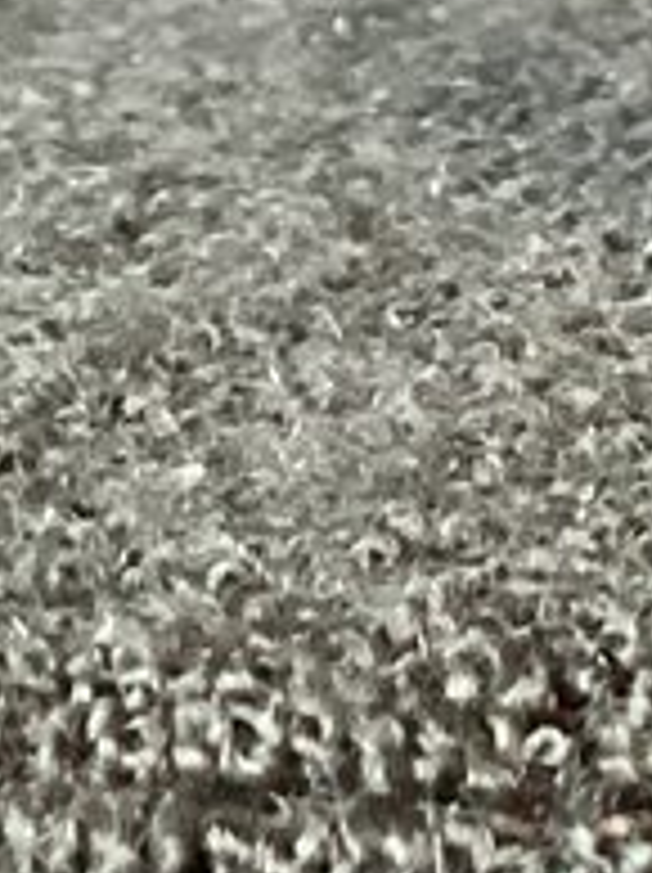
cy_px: -470
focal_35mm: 242
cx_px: 2952
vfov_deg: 8.0
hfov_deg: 5.2
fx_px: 6091
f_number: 2.4
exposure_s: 1/40
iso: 320
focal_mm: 3.3
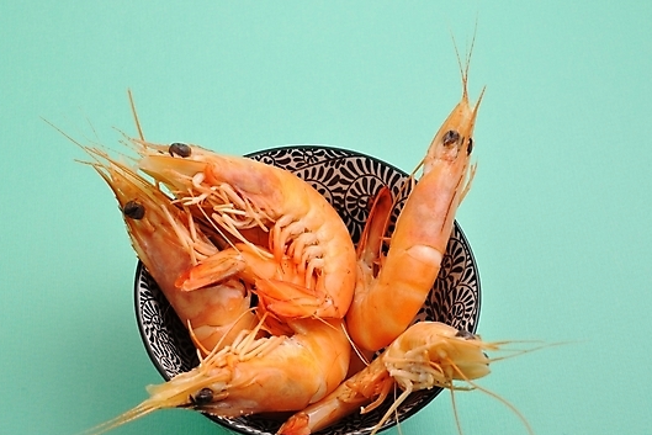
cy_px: 232
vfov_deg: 18.2
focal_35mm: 75
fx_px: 1359
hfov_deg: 27.0
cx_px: 293
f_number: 10
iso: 200
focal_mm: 44
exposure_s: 1/125
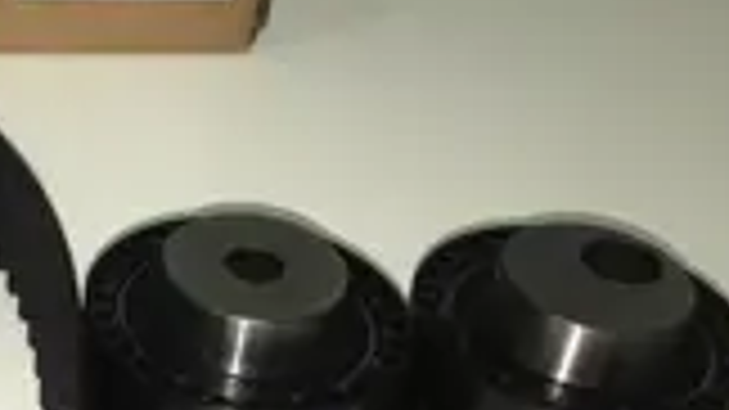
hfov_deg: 25.1
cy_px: 270
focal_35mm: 78
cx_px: -86
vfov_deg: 15.4
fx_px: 1507
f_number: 2.2
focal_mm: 4.15
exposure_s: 1/70
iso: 25
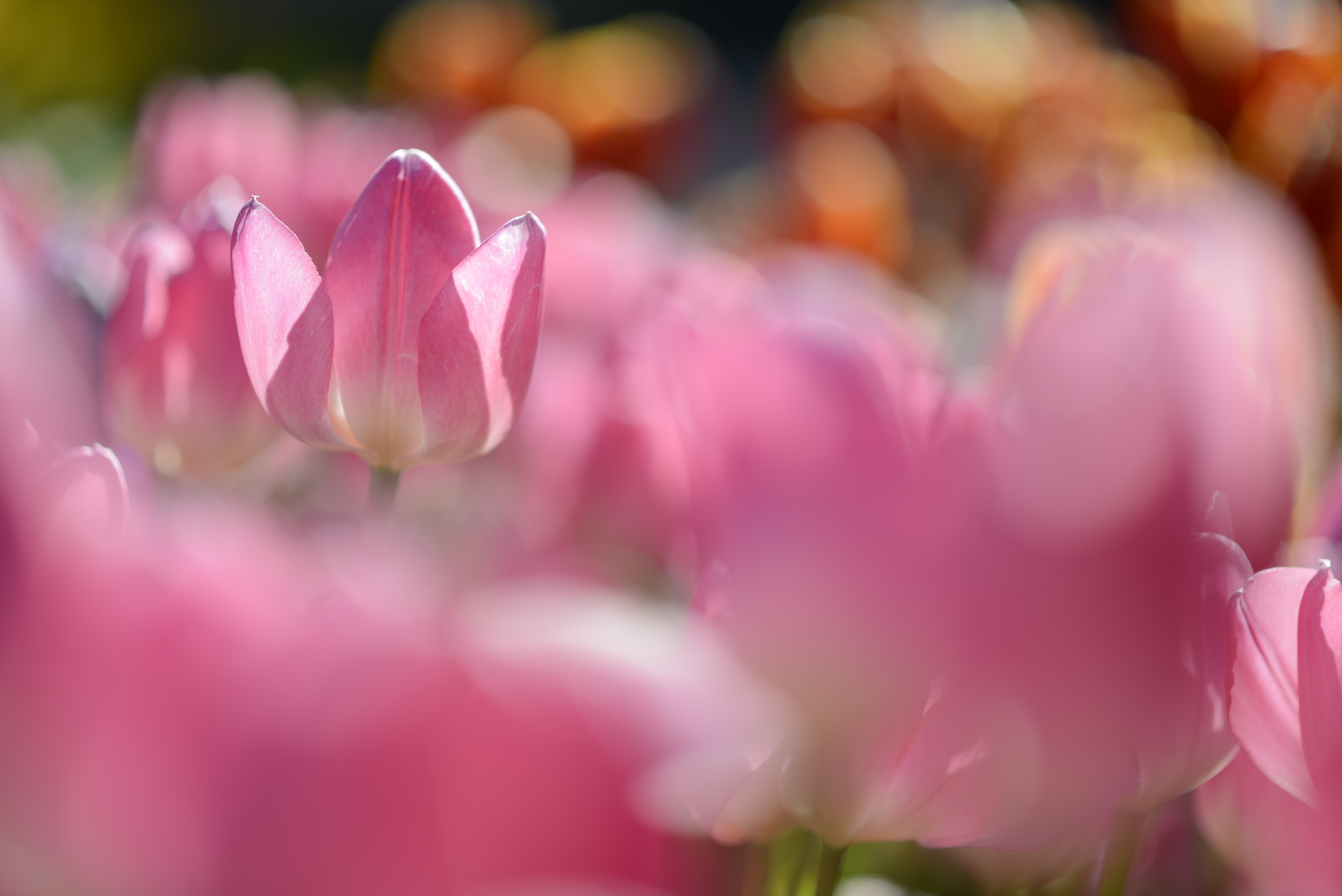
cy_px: 448
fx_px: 3169
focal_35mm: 85
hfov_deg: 23.9
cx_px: 671
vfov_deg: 16.1
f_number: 1.8
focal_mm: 85
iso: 100
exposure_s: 1/2500
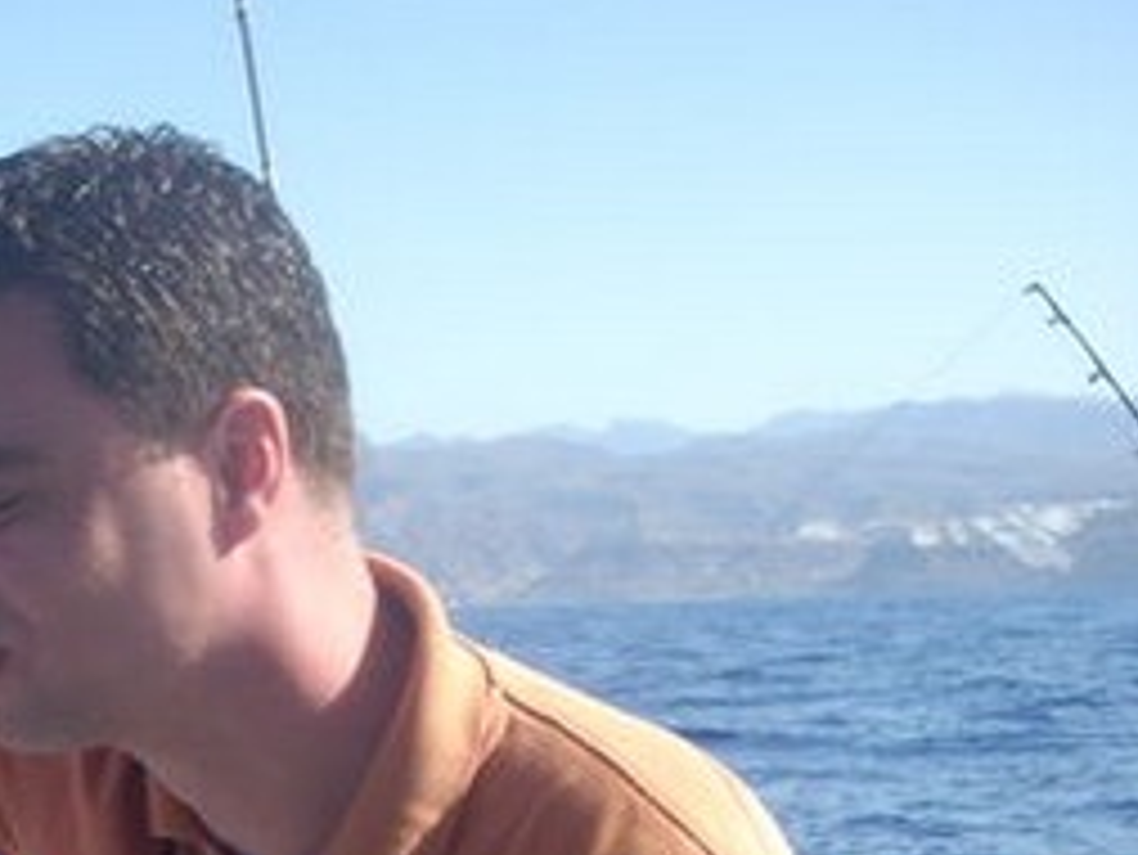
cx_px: 112
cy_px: 832
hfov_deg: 20.9
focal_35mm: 92
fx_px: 3026
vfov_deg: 15.8
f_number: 5.6
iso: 64
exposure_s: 1/162
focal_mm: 6.2
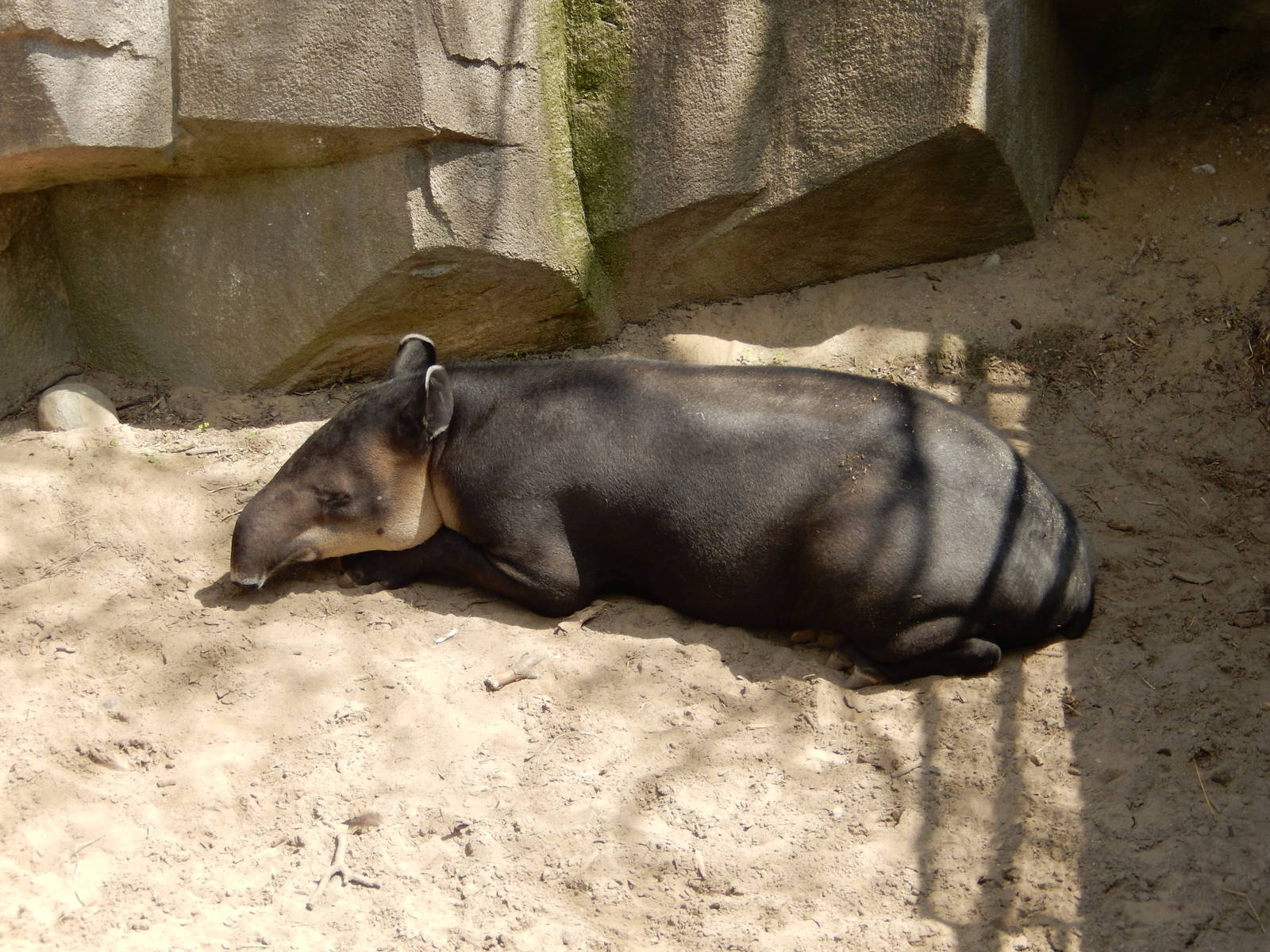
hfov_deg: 20.7
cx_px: 635
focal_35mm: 95
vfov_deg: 15.6
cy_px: 476
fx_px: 3485
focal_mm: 17
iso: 125
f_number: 5.2
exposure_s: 1/200
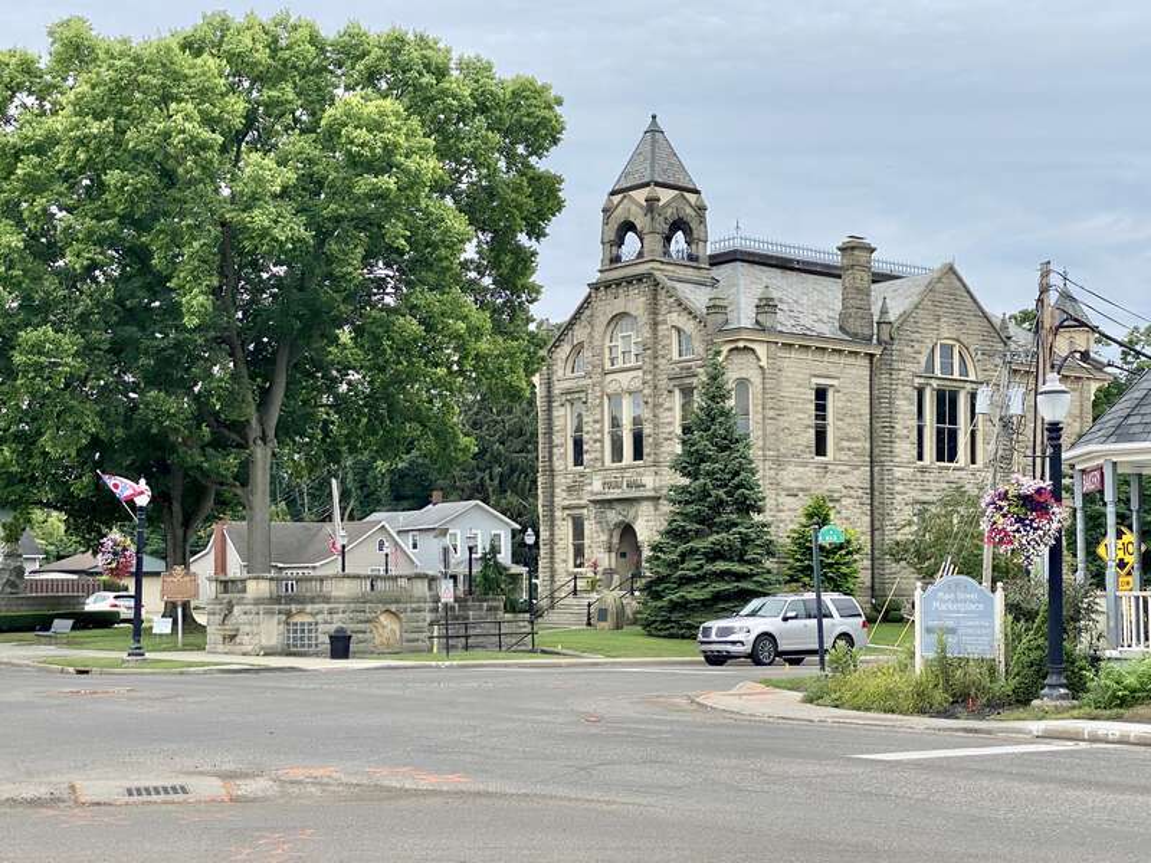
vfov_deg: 28.0
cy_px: 432
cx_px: 576
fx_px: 1729
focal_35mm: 52
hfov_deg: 36.8
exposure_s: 1/905
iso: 20
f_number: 2
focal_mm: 6
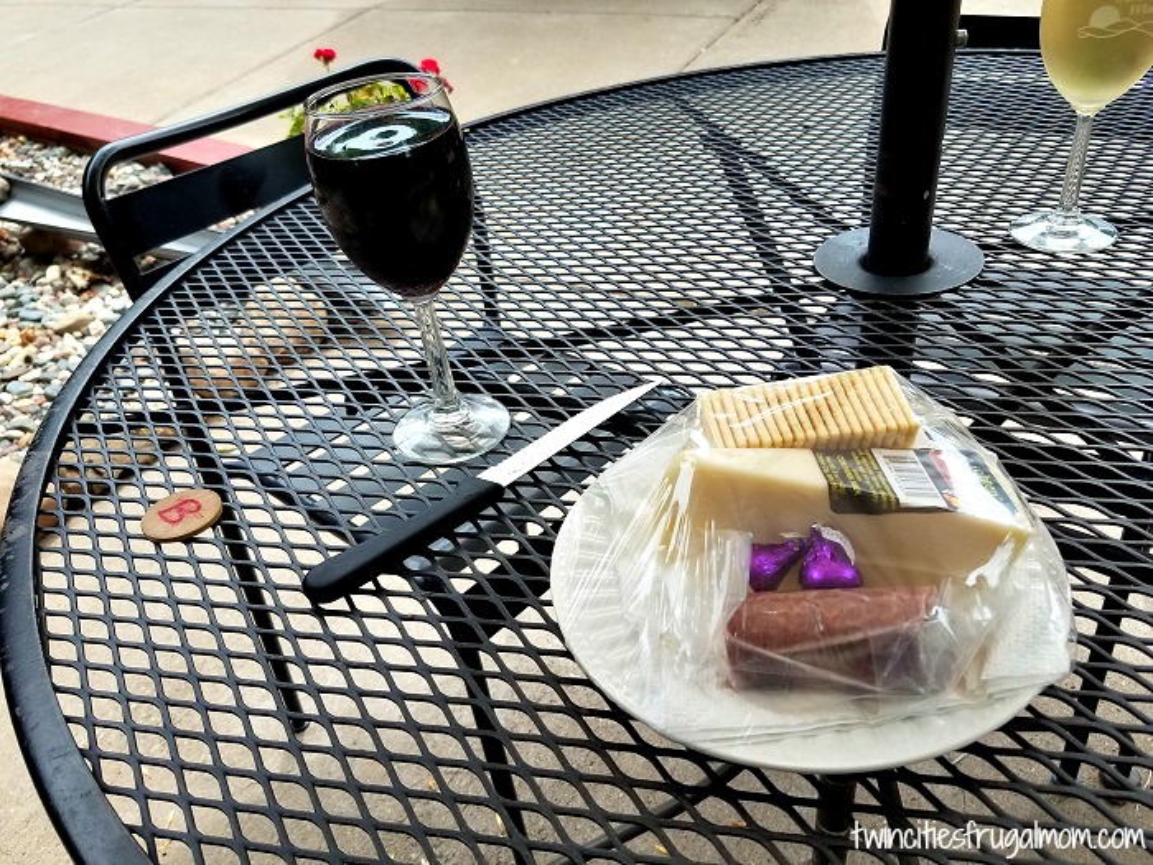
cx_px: 576
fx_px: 866
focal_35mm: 26
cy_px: 432
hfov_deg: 67.3
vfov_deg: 53.1
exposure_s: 1/546
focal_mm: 4.2
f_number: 1.7
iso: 40
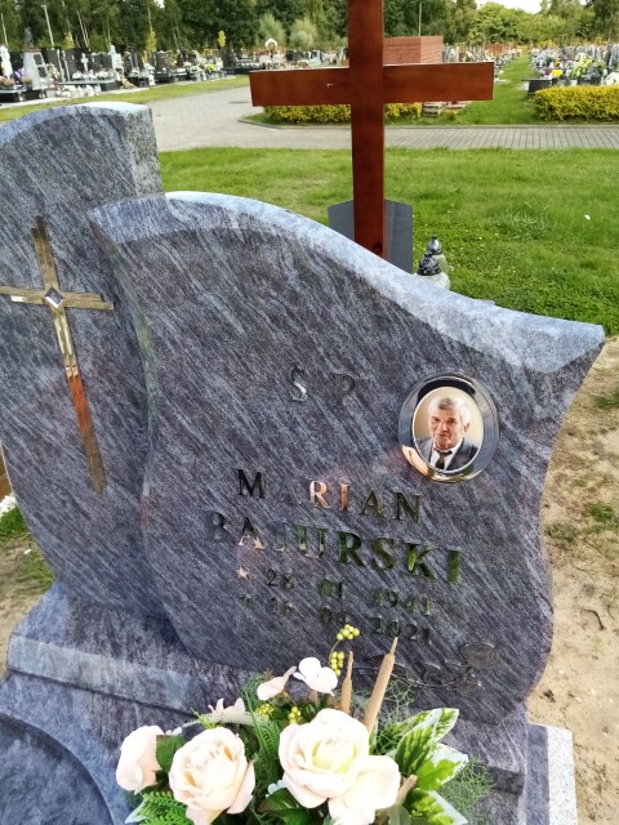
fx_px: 620
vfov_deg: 67.3
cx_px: 310
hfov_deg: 53.1
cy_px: 412
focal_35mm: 26
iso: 107
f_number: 1.8
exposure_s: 1/361
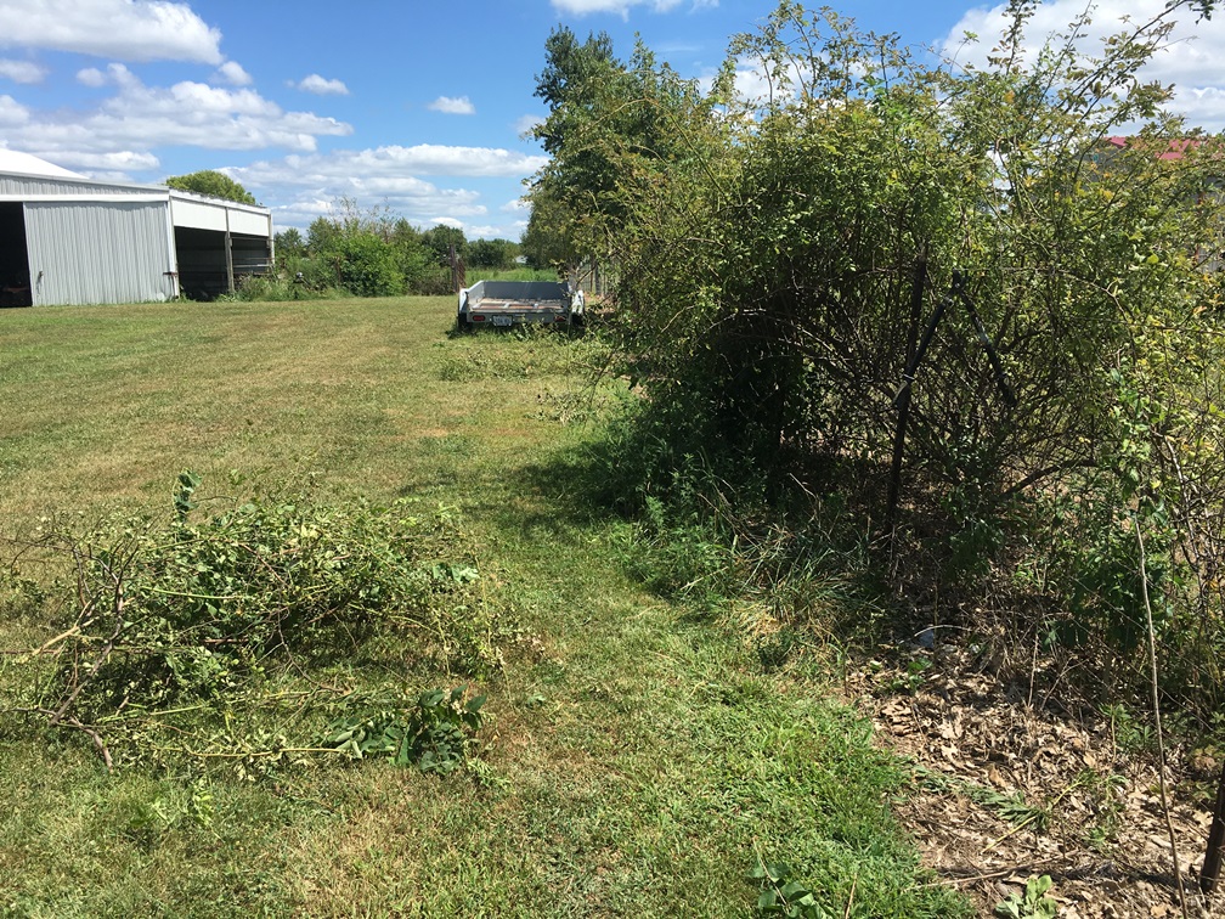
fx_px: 1026
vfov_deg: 48.2
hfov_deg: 61.7
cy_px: 460
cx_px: 612
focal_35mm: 29
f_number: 2.2
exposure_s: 1/1350
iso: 25
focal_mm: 4.15
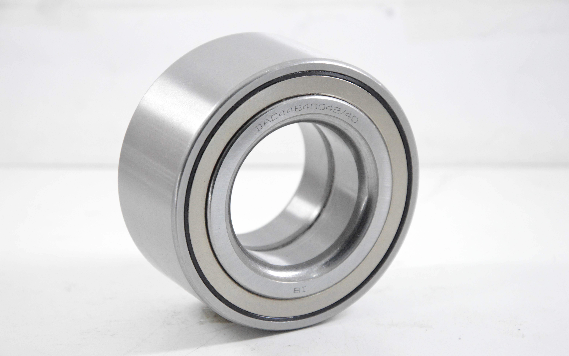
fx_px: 2186
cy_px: 188
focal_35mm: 141
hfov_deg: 14.8
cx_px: 284
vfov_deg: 9.3
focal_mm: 92
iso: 3200
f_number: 7.1
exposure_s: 1/100
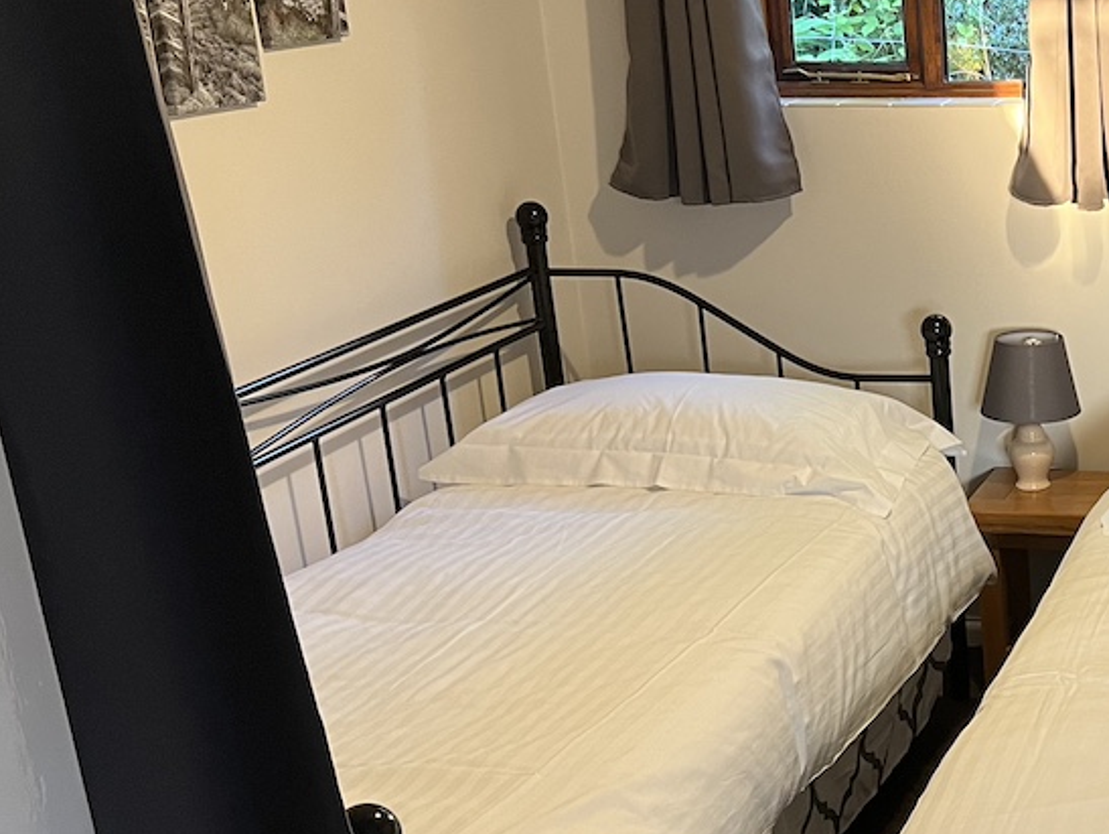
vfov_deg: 25.6
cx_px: 1103
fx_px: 1827
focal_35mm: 57
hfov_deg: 31.3
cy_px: 540
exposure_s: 1/60
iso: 160
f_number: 1.5
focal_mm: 5.7
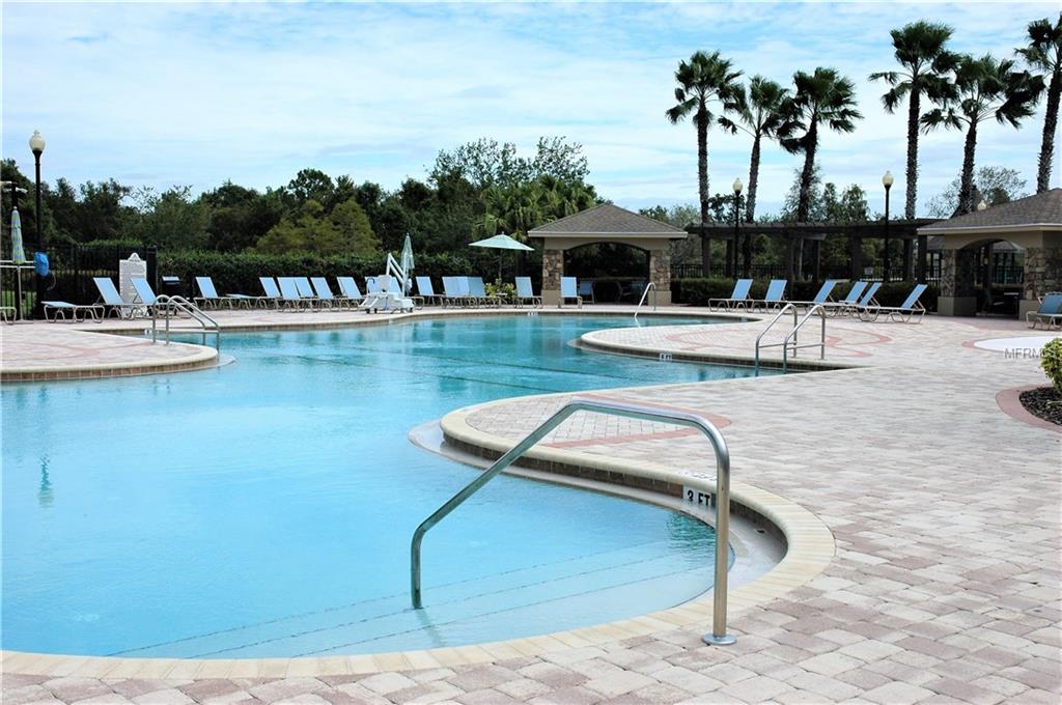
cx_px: 531
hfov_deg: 45.0
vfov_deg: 30.8
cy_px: 352
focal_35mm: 44
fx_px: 1282
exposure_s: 1/500
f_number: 11
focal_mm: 29
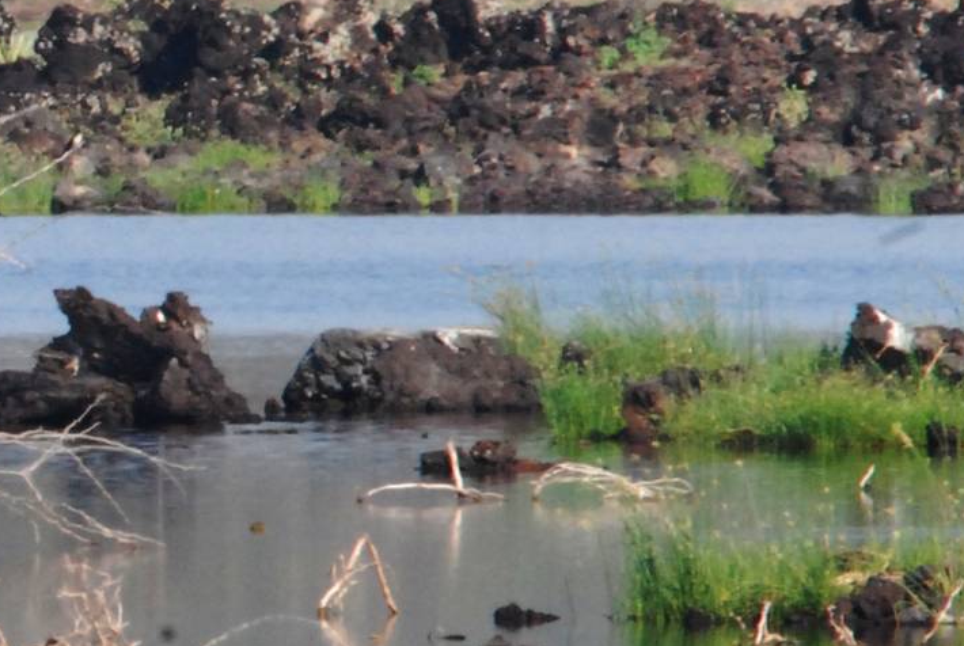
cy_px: 76
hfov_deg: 1.2
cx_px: -61
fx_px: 45329
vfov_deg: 0.8
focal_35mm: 1690
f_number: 29
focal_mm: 500
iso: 1600
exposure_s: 1/160
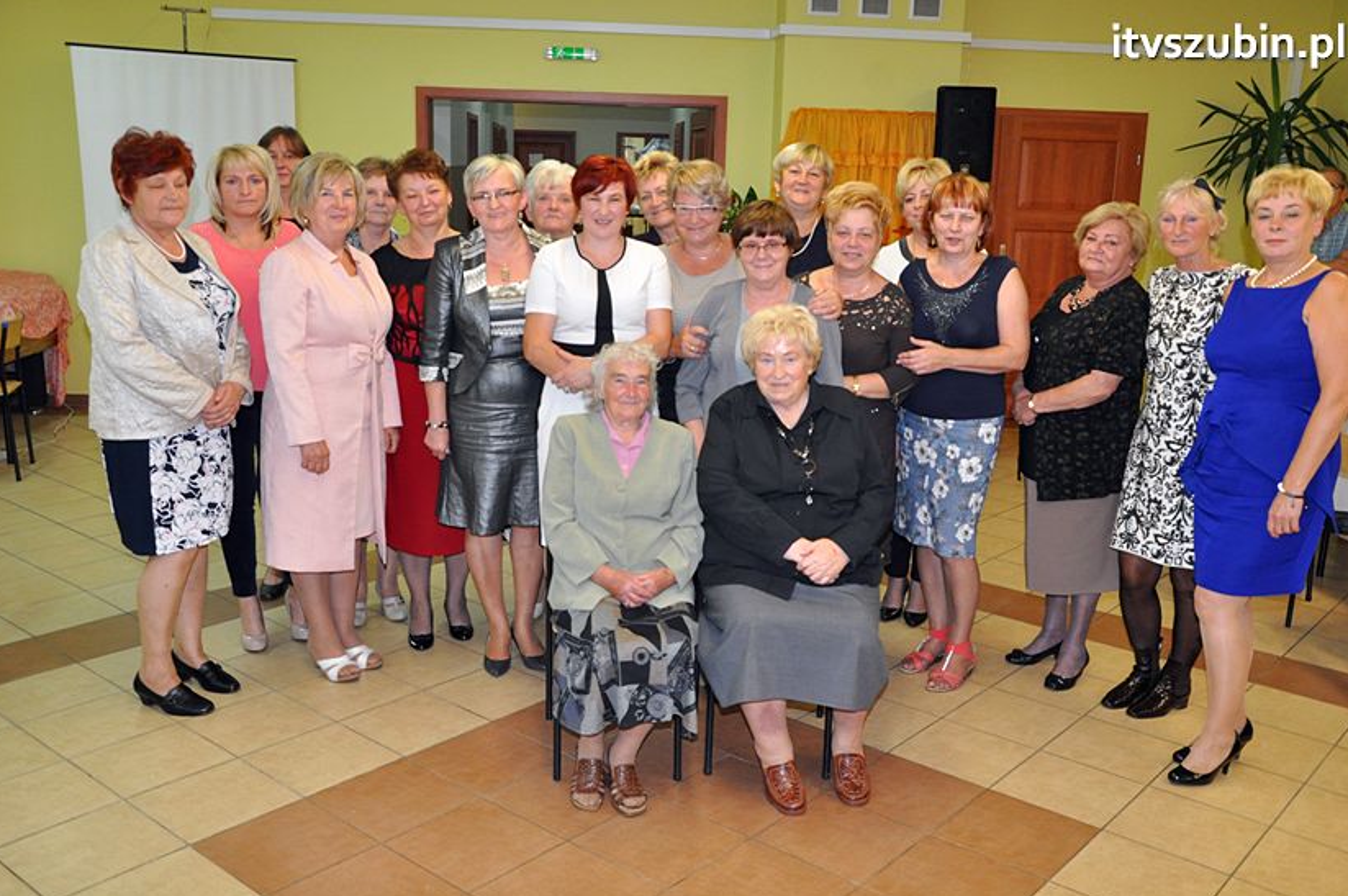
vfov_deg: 40.4
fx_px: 1216
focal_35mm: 33
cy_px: 450
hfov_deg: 58.0
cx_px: 685
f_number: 6.3
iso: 1000
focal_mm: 21
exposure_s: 1/60
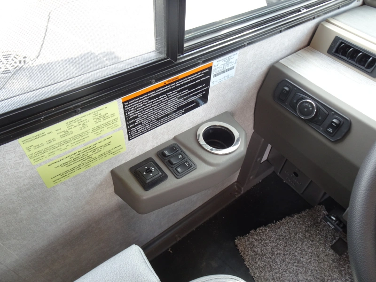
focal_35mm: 24
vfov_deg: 56.8
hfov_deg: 71.6
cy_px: 141
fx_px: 261
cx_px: 188
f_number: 3.5
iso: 80
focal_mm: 4.1
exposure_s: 1/30
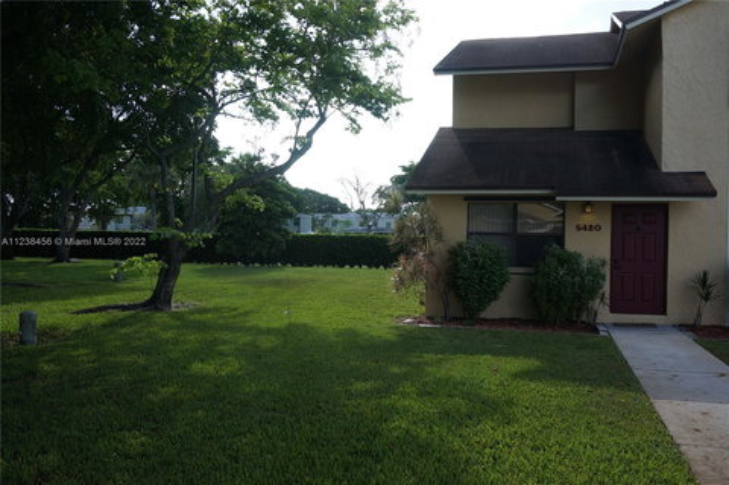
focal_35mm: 34
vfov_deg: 38.3
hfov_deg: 55.2
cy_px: 242
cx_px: 364
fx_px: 698
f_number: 7.1
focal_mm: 23
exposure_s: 1/100
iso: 100
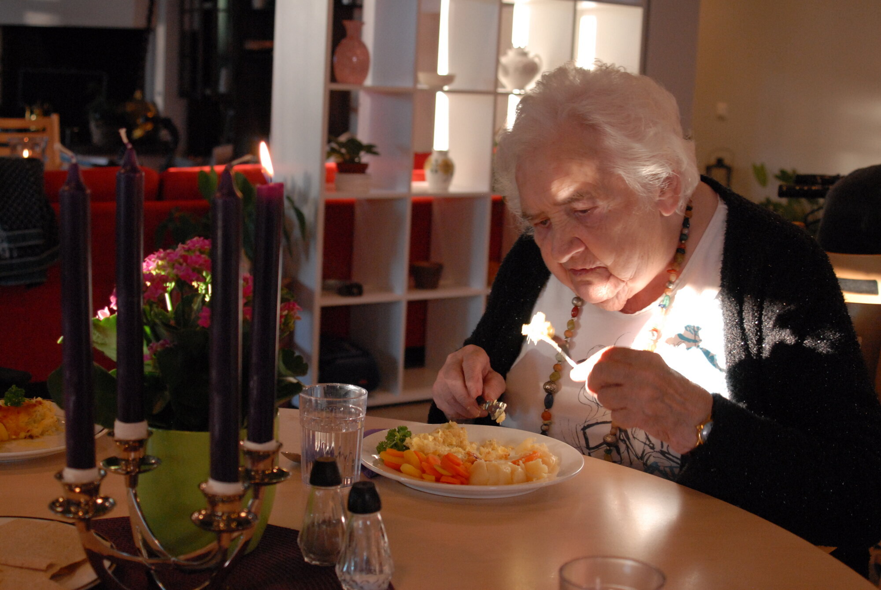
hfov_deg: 37.8
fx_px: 1286
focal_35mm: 52
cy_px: 295
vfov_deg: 25.8
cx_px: 440
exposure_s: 1/60
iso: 800
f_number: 4
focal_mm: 35
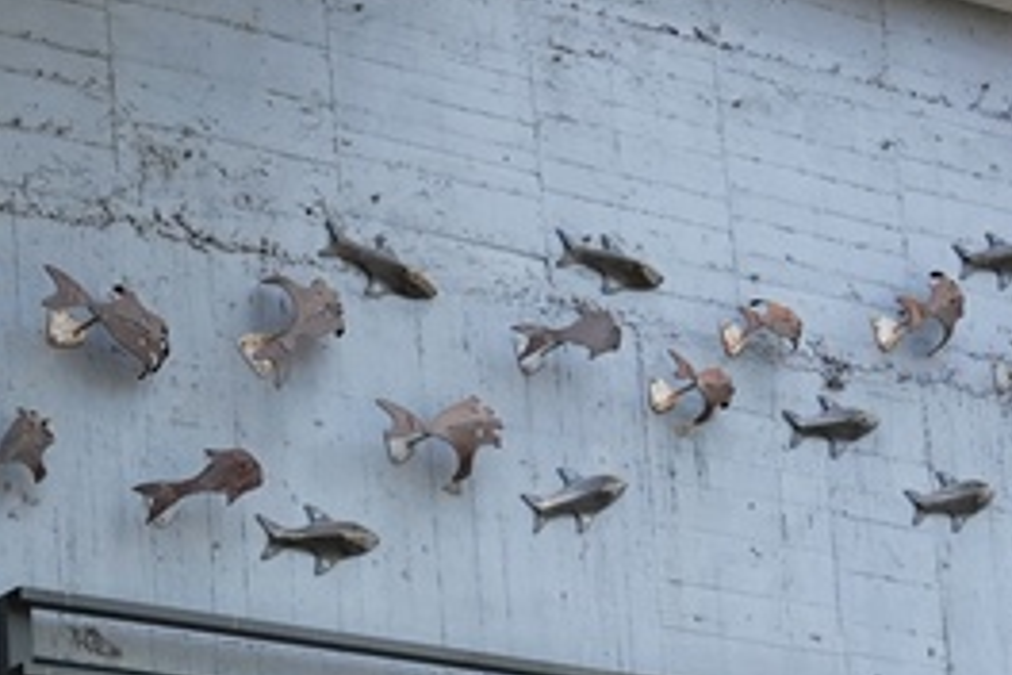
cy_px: 1076
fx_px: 2614
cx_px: -556
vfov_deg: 13.6
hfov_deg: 18.9
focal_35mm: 93
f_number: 6.3
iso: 2500
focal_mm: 24
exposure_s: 1/3200
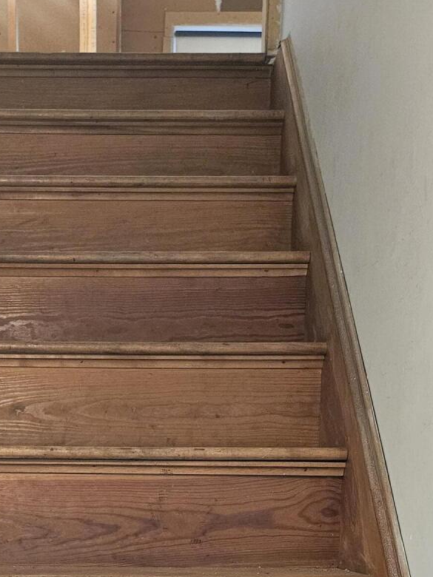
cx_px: 118
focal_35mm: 59
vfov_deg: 28.1
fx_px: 984
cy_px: 709
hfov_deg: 24.6
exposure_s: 1/30
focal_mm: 5.4
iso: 640
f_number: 1.8
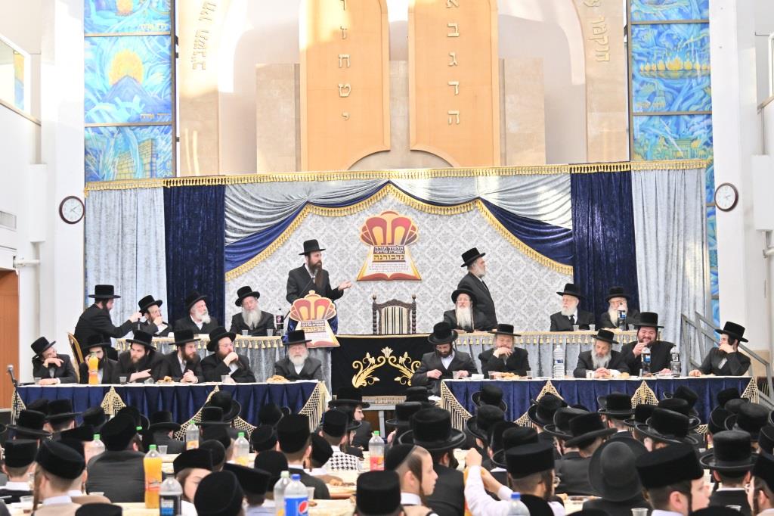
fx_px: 1290
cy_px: 258
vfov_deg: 22.6
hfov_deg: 33.4
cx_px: 387
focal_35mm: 60
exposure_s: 1/400
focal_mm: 40
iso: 640
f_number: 4
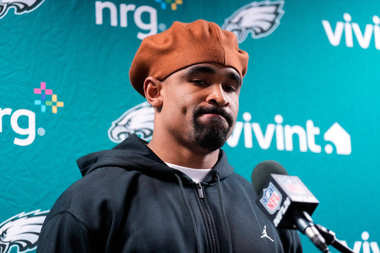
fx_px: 1657
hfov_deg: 13.1
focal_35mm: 157
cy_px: 126
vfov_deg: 8.7
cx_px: 190
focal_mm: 157
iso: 3200
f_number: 2.8
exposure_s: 1/60
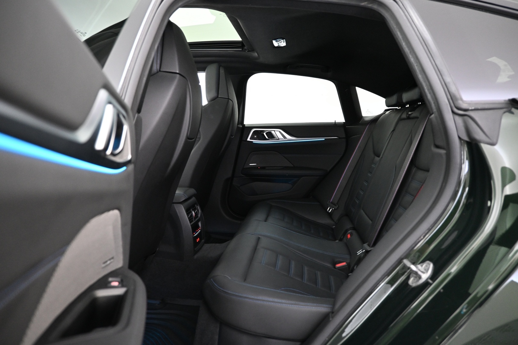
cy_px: 172
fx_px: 345
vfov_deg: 53.1
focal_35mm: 24
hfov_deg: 73.7
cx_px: 259
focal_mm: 16
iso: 1600
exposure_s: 1/10
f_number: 3.5
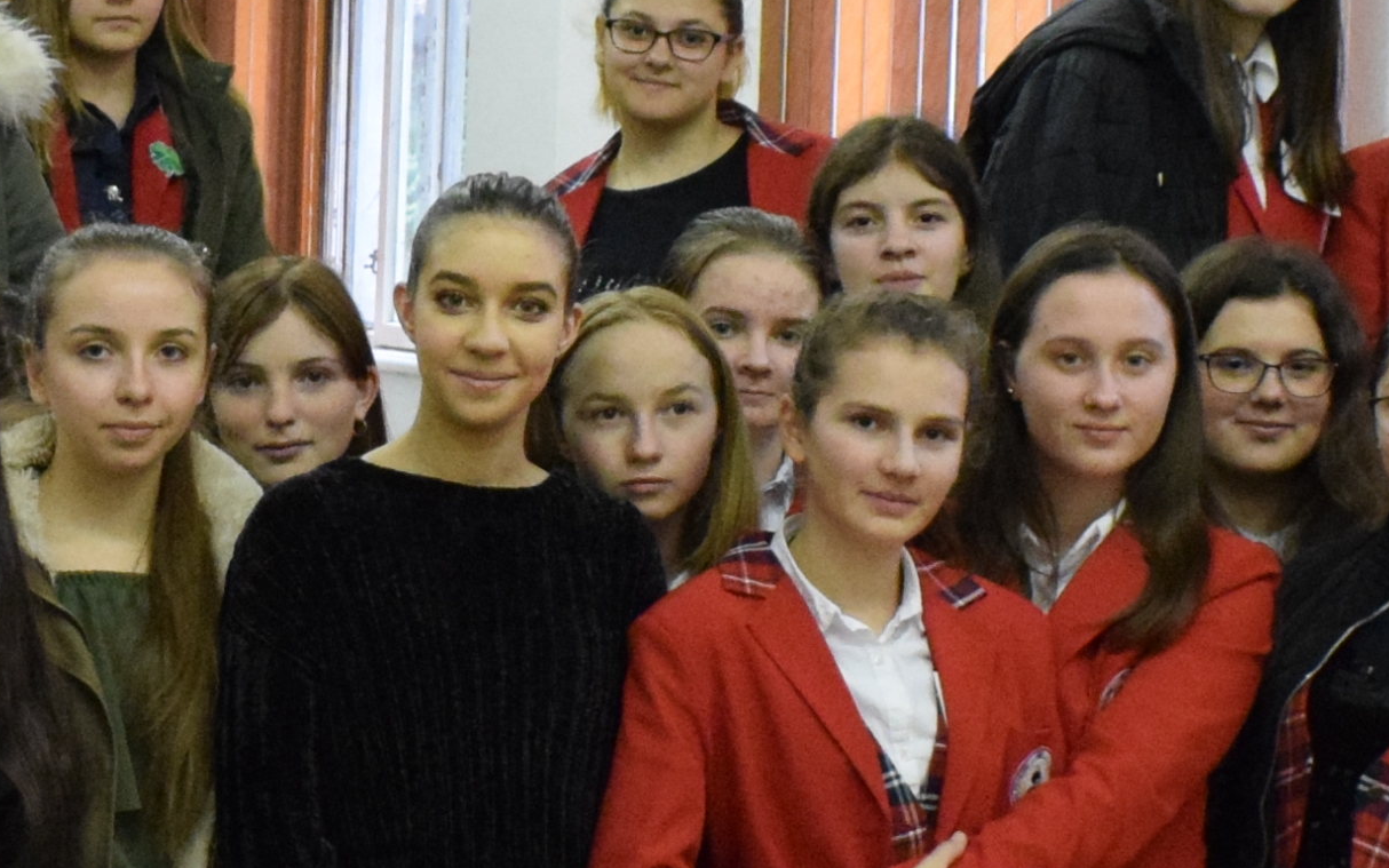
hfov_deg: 15.3
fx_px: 5149
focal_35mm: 136
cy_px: 478
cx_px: 469
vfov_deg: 9.6
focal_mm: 18
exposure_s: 1/50
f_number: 5
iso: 3200
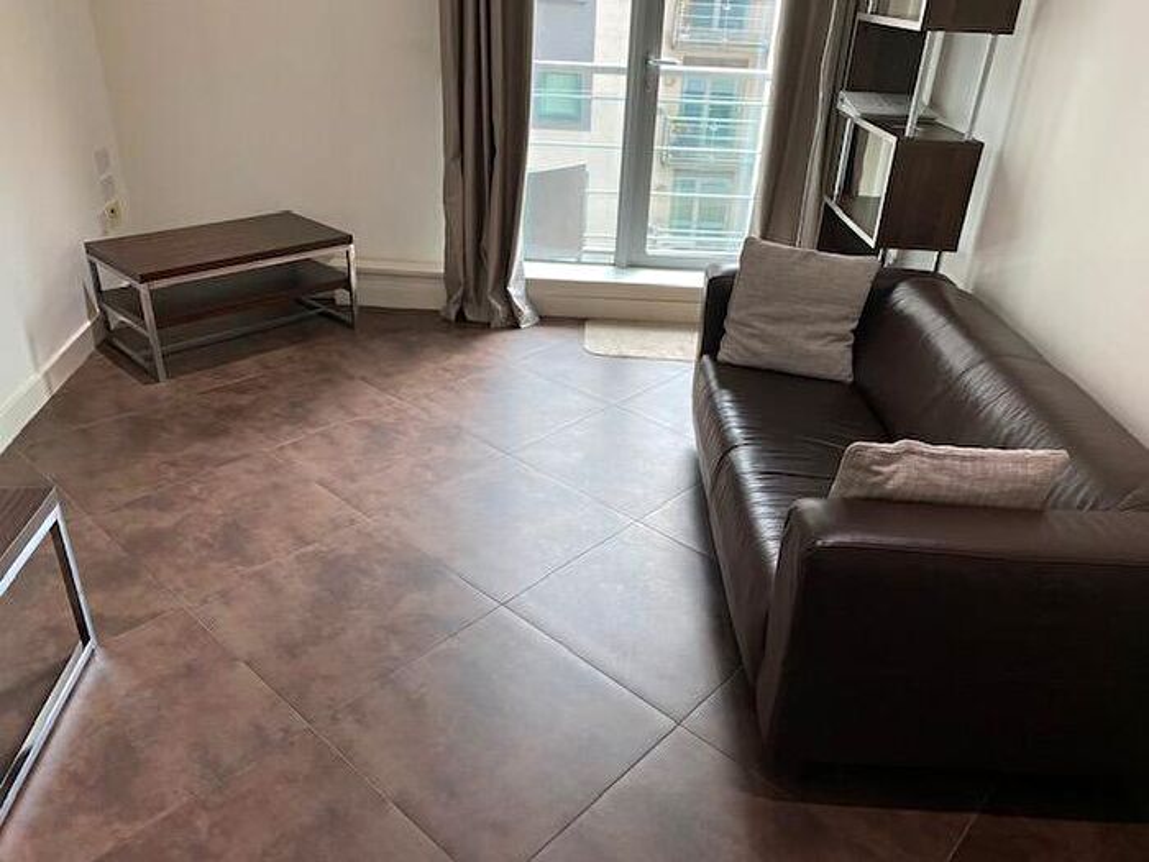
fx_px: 863
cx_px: 574
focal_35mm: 26
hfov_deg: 67.3
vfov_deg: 53.1
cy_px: 431
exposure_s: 1/50
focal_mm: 4.25
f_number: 1.8
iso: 125
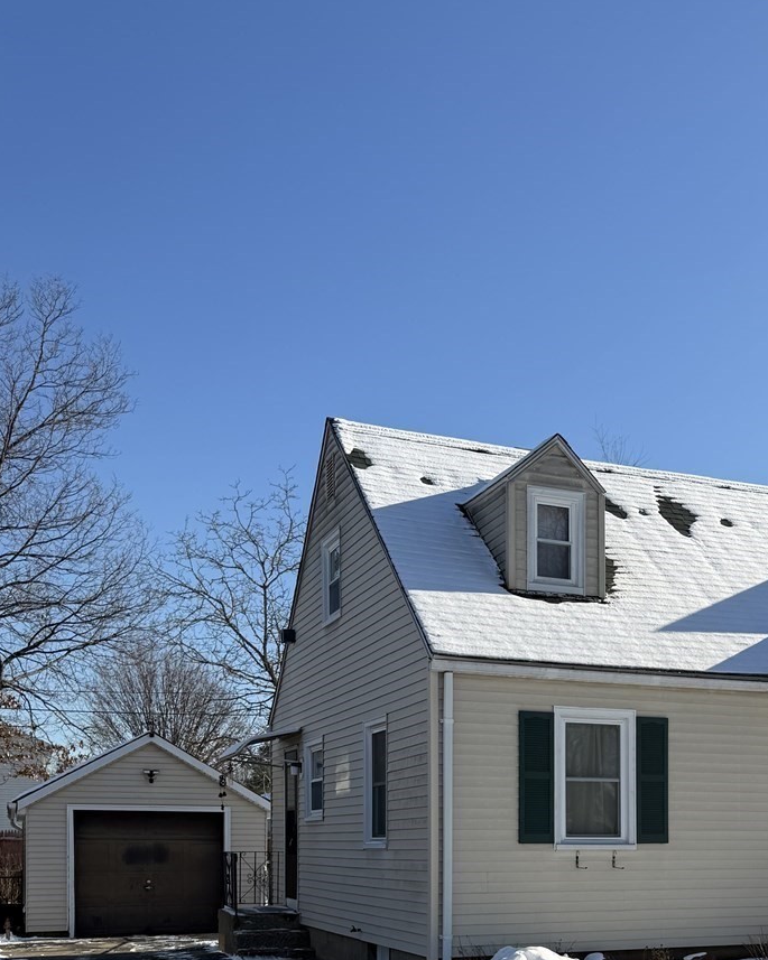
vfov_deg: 40.8
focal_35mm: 42
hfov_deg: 34.9
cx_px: 570
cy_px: 845
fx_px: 1194
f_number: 1.78
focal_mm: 6.76
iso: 80
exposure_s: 1/5319
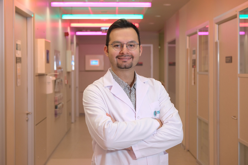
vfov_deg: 23.0
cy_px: 82
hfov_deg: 33.9
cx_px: 124
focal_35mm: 59
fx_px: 406
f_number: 3.6
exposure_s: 1/60
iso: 1000
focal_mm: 39
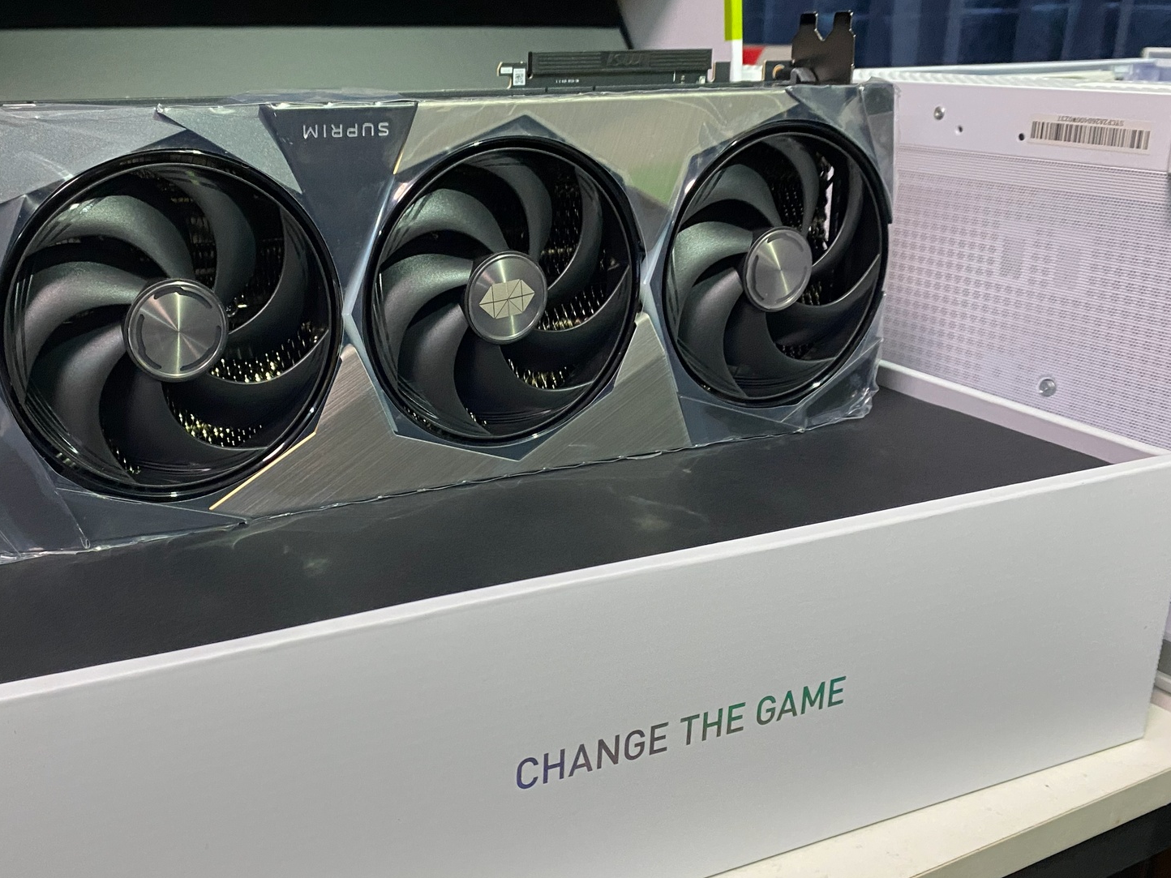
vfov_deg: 39.7
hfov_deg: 50.7
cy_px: 426
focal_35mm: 36
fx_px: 1218
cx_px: 418
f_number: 1.8
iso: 200
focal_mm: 4.25
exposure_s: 1/60
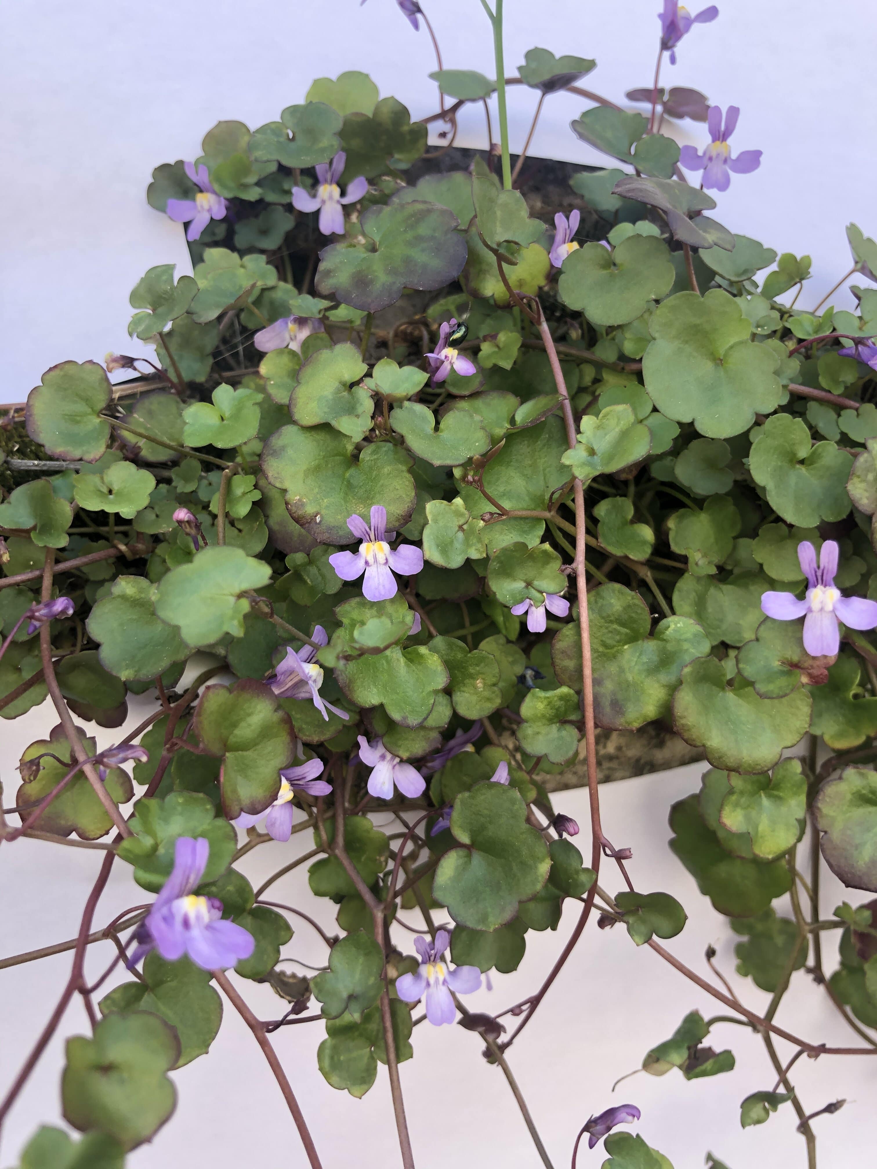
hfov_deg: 49.7
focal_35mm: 28
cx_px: 438
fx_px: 946
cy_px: 584
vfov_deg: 63.4
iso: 20
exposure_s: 1/149
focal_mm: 4
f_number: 1.8
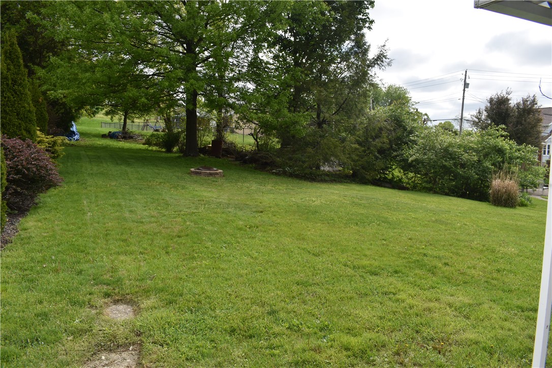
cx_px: 276
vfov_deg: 47.9
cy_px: 184
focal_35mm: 27
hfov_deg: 67.4
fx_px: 414
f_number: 9
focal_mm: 18
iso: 100
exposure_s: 1/200
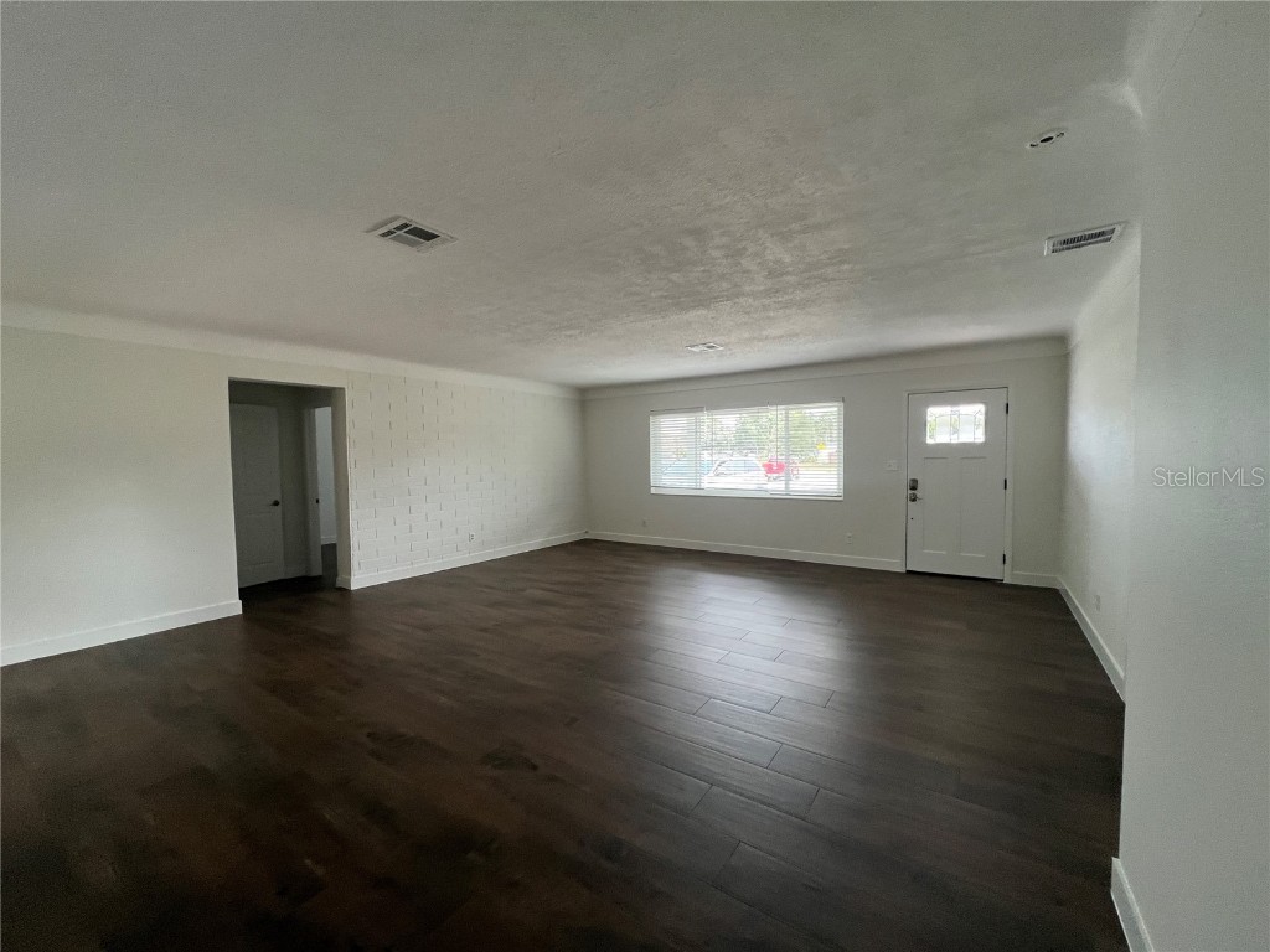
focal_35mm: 13
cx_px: 635
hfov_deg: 106.2
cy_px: 476
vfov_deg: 89.9
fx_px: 477
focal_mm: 1.57
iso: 200
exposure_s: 1/120
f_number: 1.8
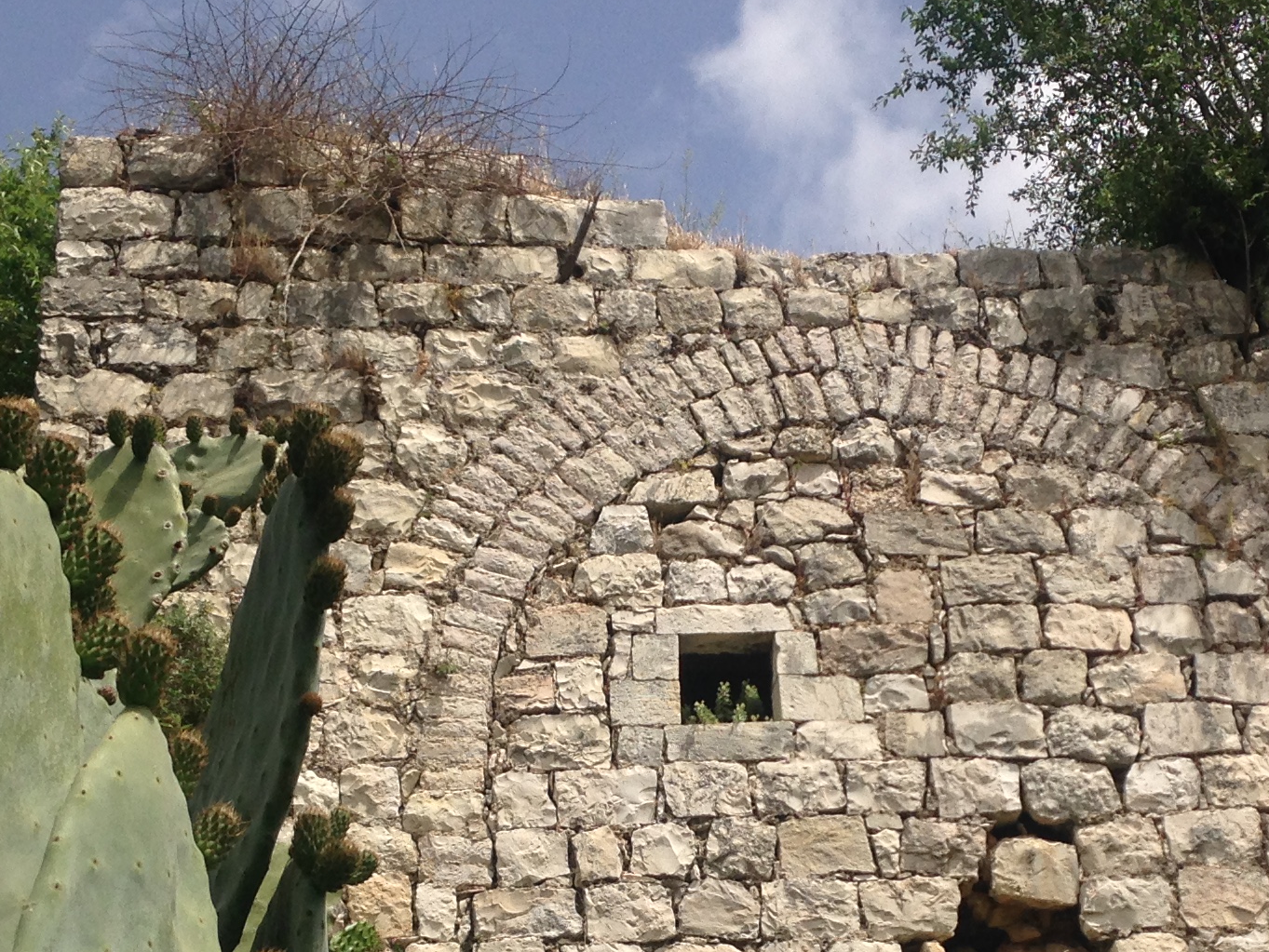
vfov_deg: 18.5
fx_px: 2897
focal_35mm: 79
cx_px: 760
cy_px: 744
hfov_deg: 24.7
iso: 50
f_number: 2.4
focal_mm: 4.12
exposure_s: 1/2358
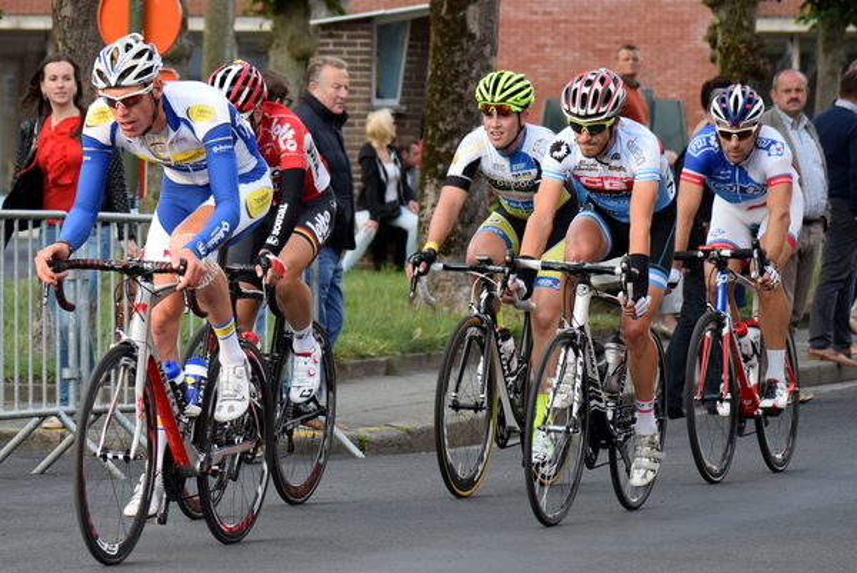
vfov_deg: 10.8
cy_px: 286
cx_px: 428
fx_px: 3037
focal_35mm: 128
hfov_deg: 16.1
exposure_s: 1/500
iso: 1000
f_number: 4.2
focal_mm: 85
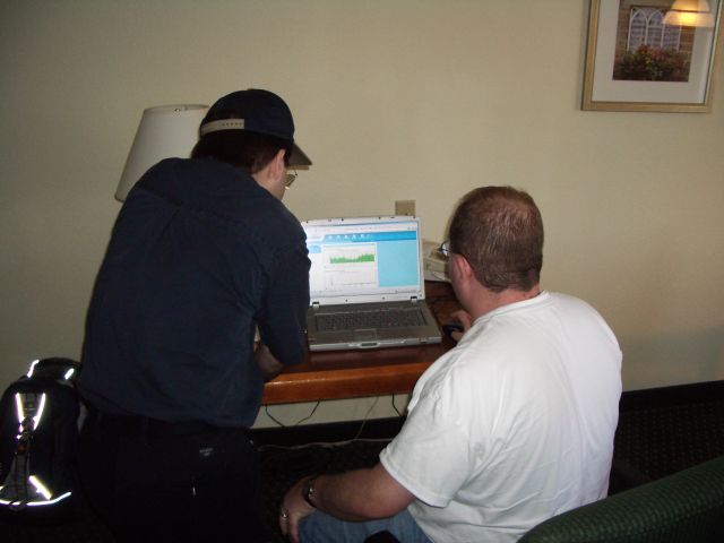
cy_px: 272
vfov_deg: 40.7
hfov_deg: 52.6
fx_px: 732
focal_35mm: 35
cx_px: 362
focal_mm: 5.8
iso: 200
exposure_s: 1/60
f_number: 2.6
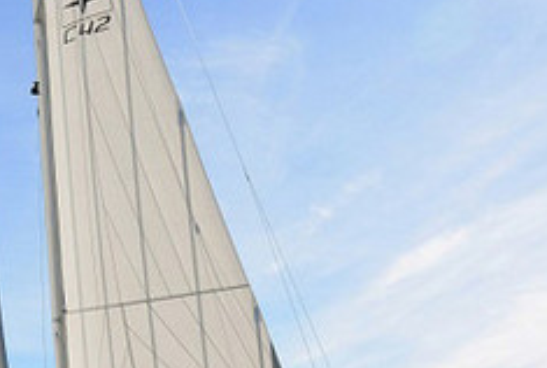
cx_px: 102
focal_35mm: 79
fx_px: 1203
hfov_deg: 25.1
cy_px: 411
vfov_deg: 16.8
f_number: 9
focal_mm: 30
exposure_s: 1/320
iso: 100
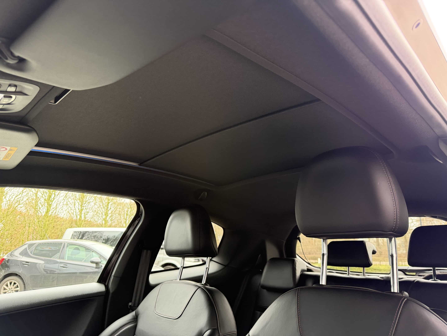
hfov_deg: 71.6
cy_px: 168
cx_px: 224
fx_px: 310
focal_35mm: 24
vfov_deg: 56.8
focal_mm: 6.76
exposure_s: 1/60
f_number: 1.78
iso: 320
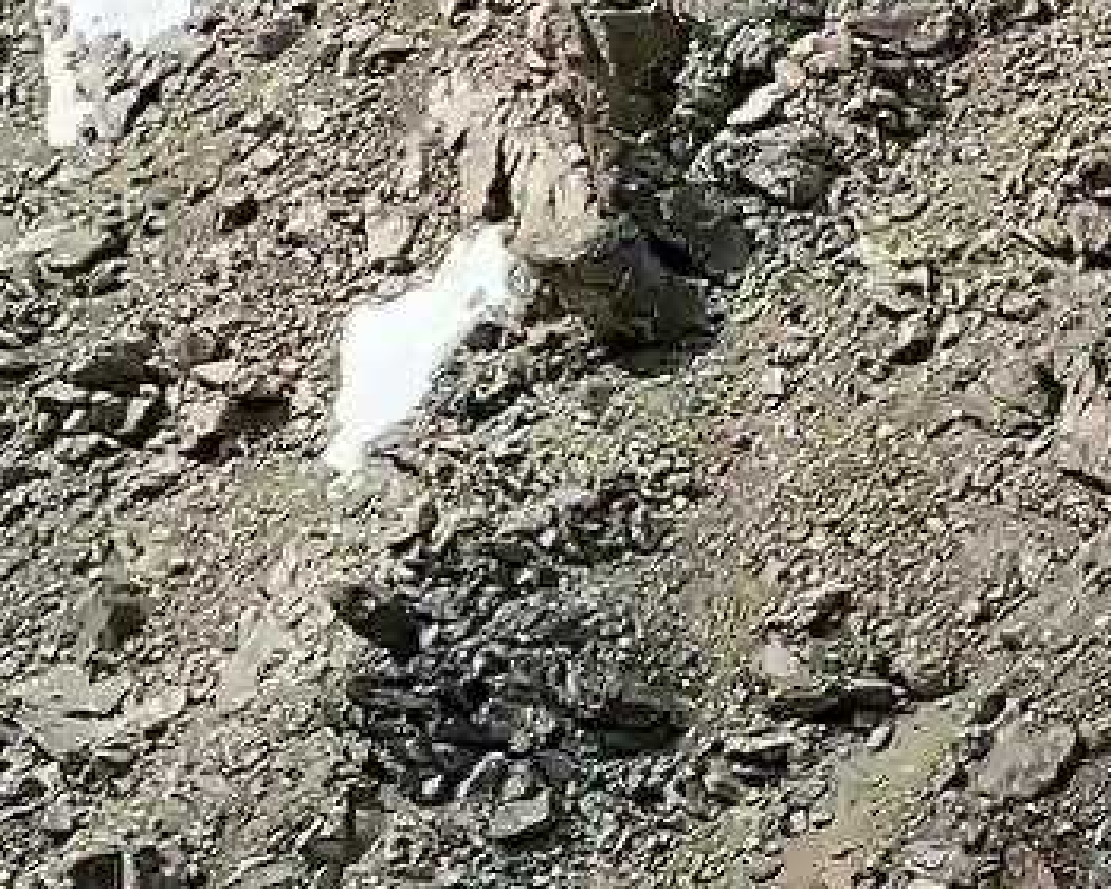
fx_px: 14468
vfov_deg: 3.5
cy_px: 800
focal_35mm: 440
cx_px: 2768
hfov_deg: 4.3
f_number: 2.8
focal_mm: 9
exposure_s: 1/528
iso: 32
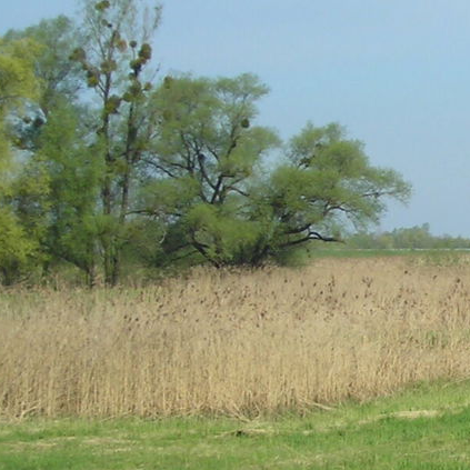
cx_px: 719
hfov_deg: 11.7
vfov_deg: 12.2
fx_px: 2197
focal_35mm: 143
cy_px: 306
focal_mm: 6.3
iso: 50
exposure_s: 1/196
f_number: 6.4
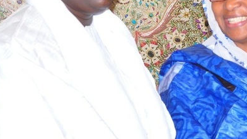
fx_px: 923
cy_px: 11
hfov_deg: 15.2
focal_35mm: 141
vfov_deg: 8.6
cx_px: 164
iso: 800
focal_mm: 55
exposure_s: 1/60
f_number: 8
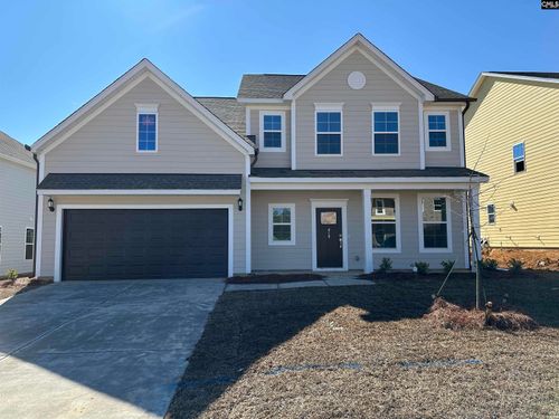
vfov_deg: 56.8
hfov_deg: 71.6
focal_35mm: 24
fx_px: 388
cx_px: 280
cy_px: 210
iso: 80
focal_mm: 6.86
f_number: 1.78
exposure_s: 1/3247
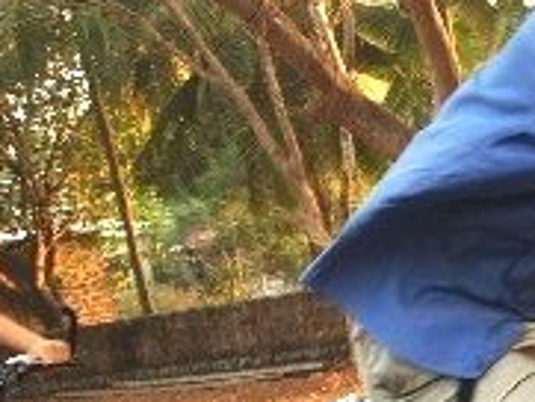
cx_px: 579
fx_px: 1779
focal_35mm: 115
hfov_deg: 16.6
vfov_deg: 12.7
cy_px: 433
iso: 160
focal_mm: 18
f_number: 4.8
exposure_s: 1/90
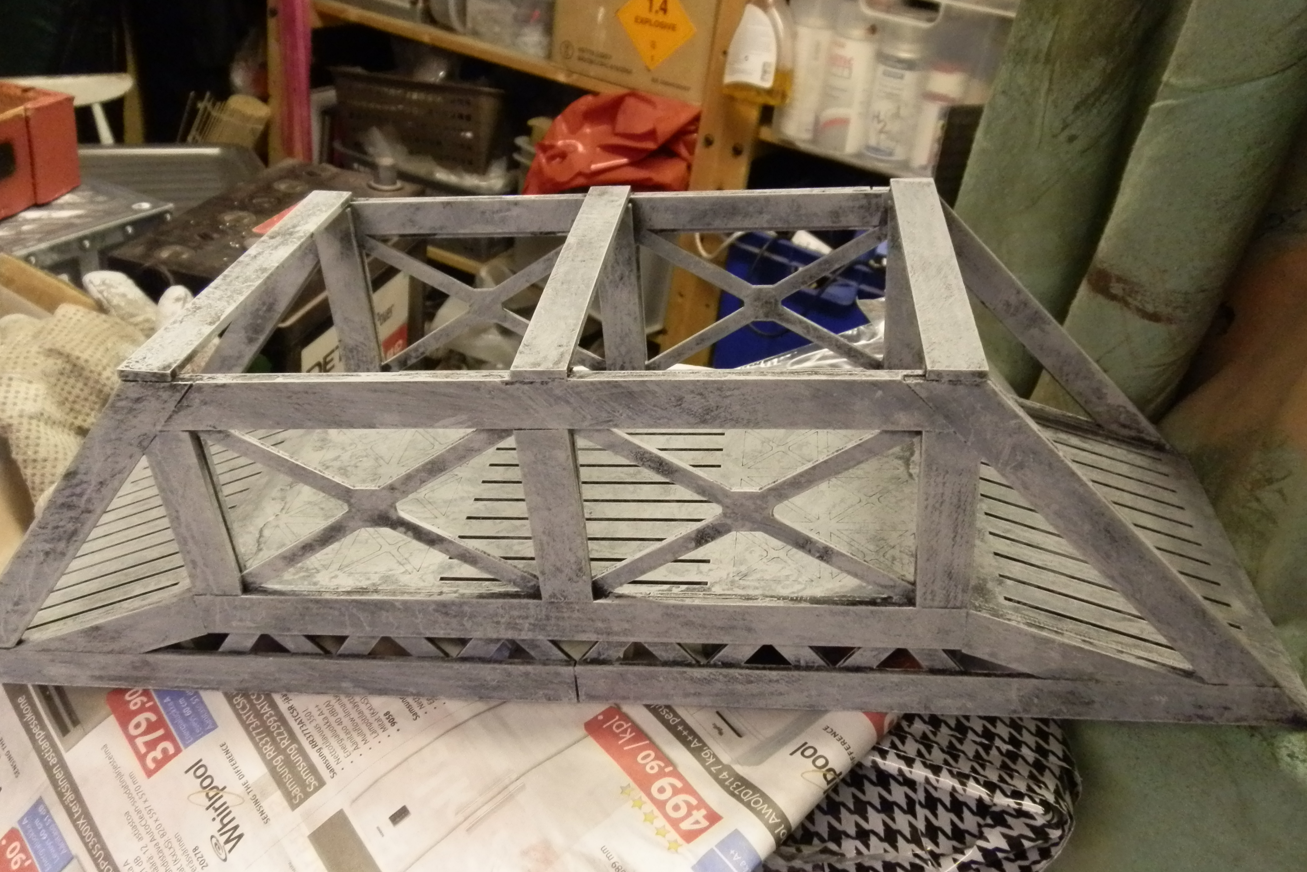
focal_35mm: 30
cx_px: 666
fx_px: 1089
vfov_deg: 43.6
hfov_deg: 61.9
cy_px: 424
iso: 400
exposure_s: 1/25
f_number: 3.1
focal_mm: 5
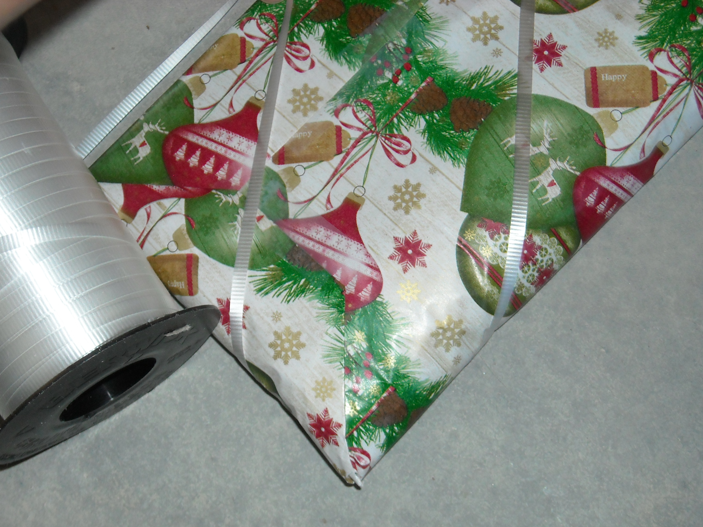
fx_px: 1239
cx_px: 324
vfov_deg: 24.0
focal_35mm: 61
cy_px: 297
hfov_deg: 31.7
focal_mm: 8.85
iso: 200
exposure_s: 1/60
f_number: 3.3
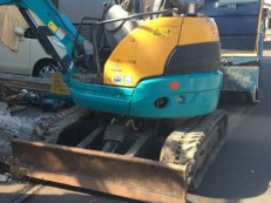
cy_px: 98
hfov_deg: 34.5
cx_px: 55
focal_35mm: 54
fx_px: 423
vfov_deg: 27.0
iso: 25
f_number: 2.2
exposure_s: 1/301
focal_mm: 4.15
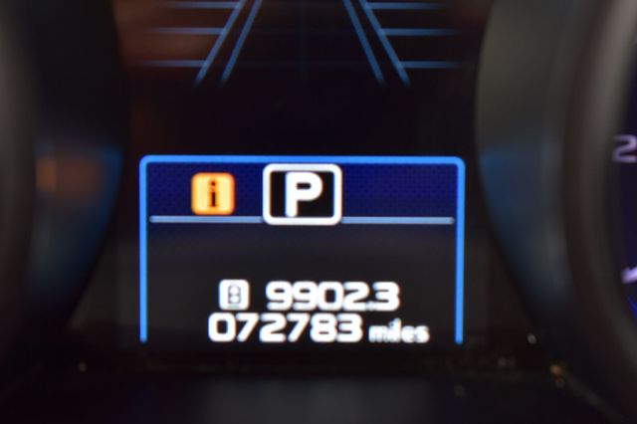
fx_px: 1459
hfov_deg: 24.6
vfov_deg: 16.5
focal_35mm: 82
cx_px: 318
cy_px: 212
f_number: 6.3
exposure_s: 1/15
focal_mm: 55
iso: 450
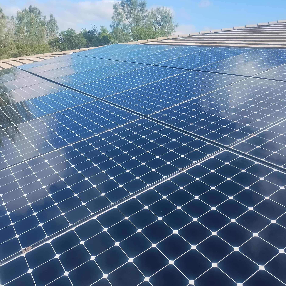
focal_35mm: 30
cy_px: 150
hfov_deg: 54.0
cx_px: 144
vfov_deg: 54.0
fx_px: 280
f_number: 1.7
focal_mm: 4.7
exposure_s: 1/2529
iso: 102
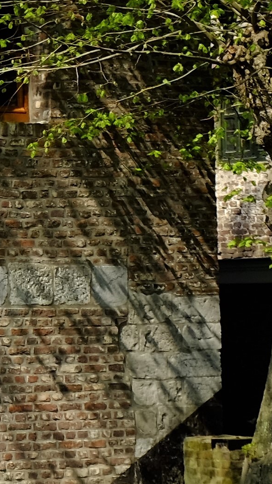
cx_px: -293
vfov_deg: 15.2
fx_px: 1794
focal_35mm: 140
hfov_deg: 8.2
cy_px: 66
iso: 200
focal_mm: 25.4
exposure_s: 1/420
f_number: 5.6
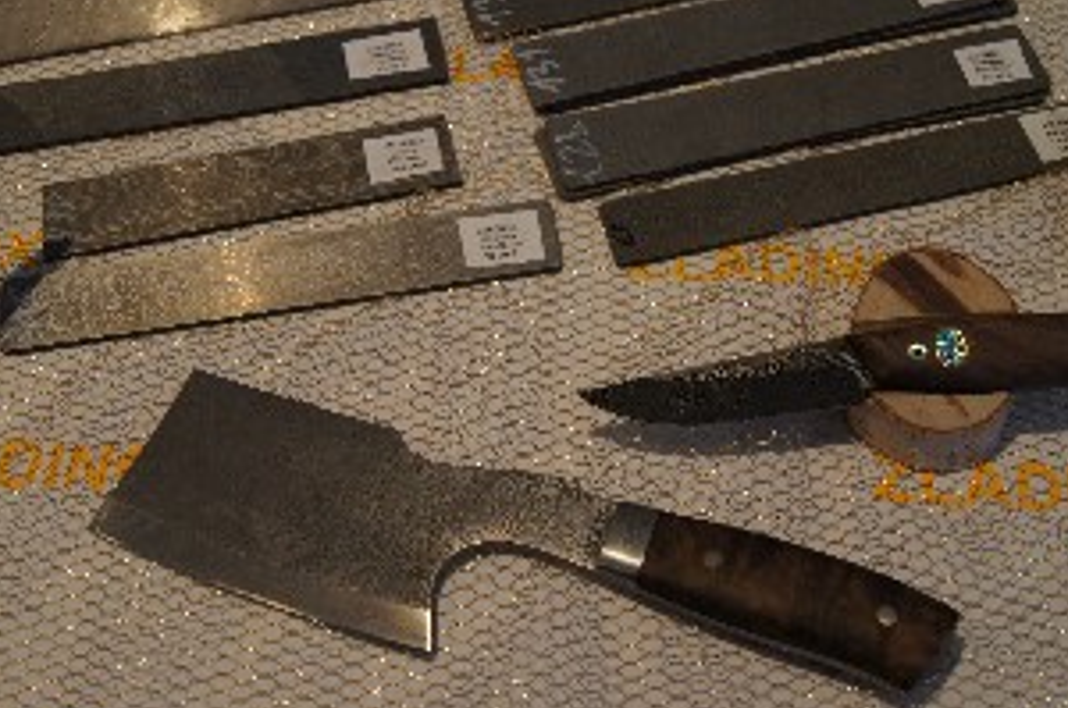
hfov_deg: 41.1
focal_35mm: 48
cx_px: 591
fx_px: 1422
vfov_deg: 27.9
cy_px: 292
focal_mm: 24
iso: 800
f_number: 5
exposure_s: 1/40
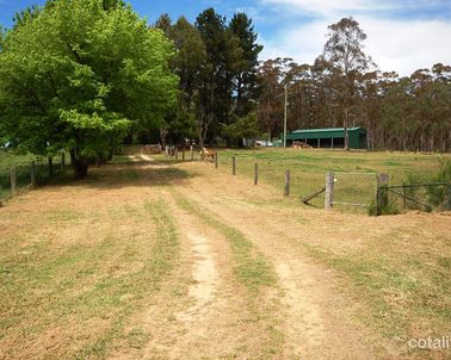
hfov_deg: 51.5
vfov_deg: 42.2
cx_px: 203
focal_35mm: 35
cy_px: 181
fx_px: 467
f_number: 9
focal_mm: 20
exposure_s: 1/320
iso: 200
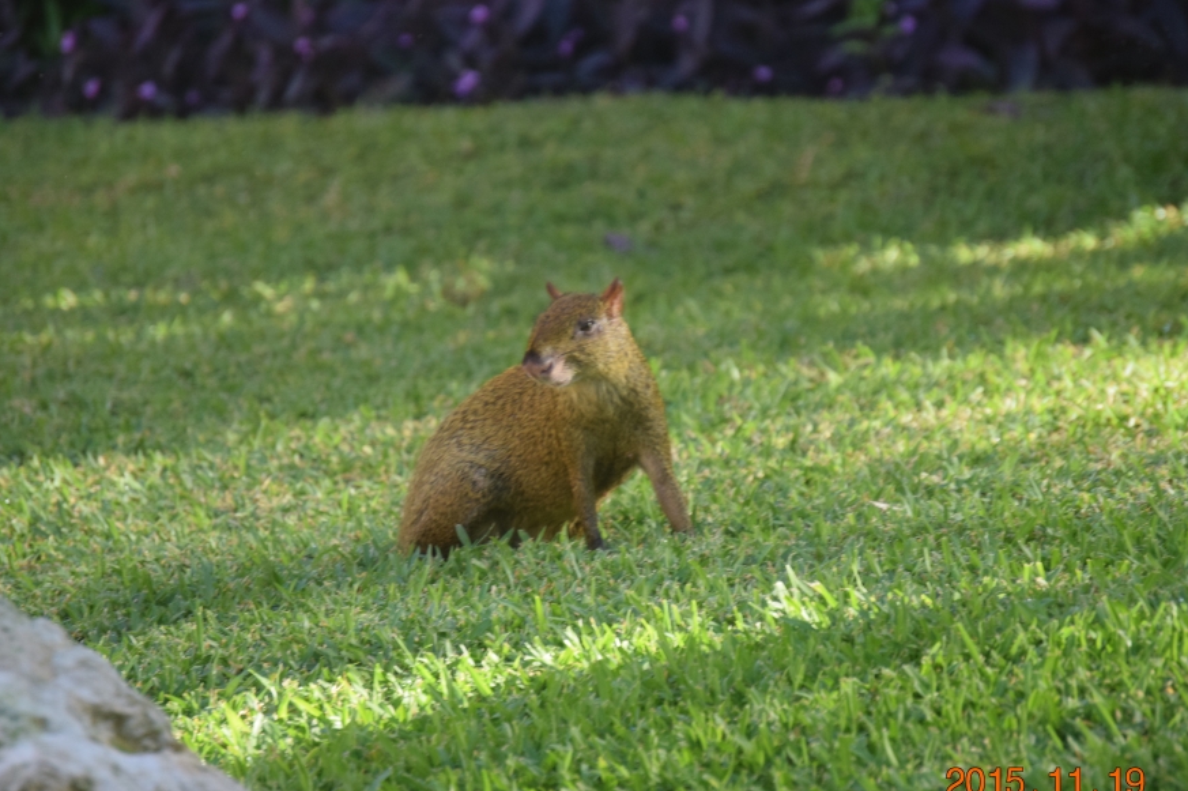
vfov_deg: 3.9
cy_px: 388
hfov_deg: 5.9
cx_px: 580
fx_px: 11609
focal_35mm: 352
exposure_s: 1/500
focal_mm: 200
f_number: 5.6
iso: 1000
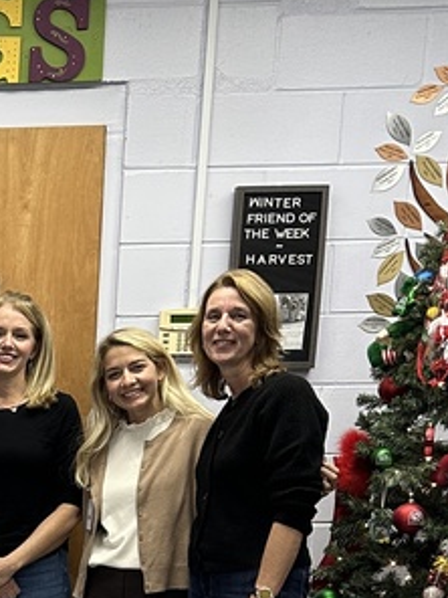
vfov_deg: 21.9
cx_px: -293
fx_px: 1432
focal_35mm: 83
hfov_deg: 15.8
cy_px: 705
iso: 160
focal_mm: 6.86
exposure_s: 1/60
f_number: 1.78
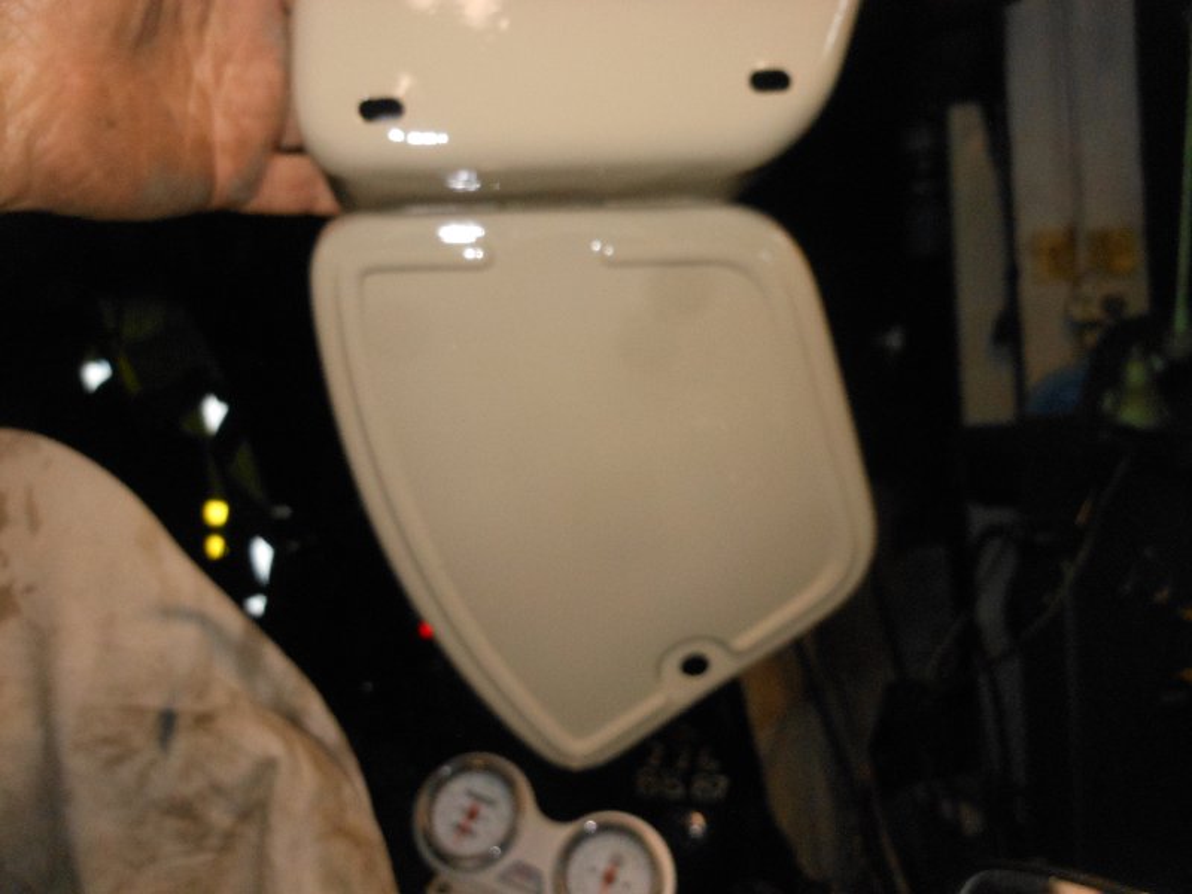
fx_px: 964
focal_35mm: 28
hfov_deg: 63.4
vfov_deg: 49.7
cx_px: 596
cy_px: 447
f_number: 10.4
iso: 400
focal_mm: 5
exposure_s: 1/25
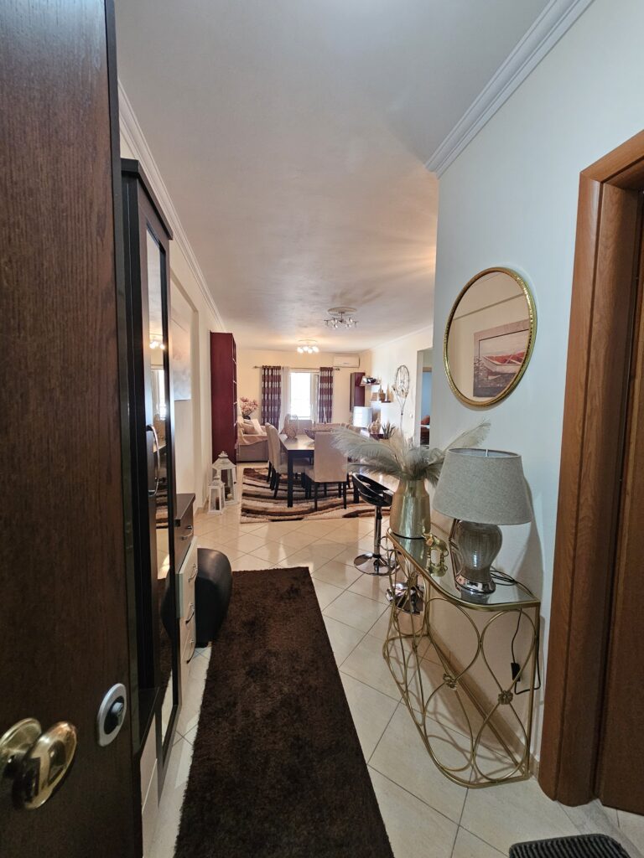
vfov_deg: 106.2
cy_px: 429
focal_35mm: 13
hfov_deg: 89.9
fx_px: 322
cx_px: 322
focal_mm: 2.2
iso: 320
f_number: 2.2
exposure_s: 1/33.3
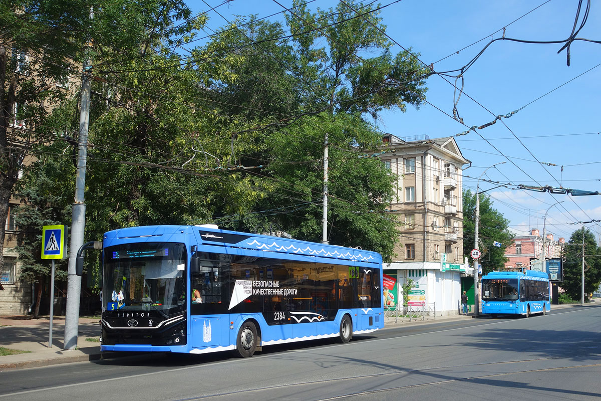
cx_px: 300
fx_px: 634
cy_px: 200
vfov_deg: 35.1
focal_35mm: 38
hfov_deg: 50.7
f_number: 5.6
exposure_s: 1/400
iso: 125
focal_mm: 14.23
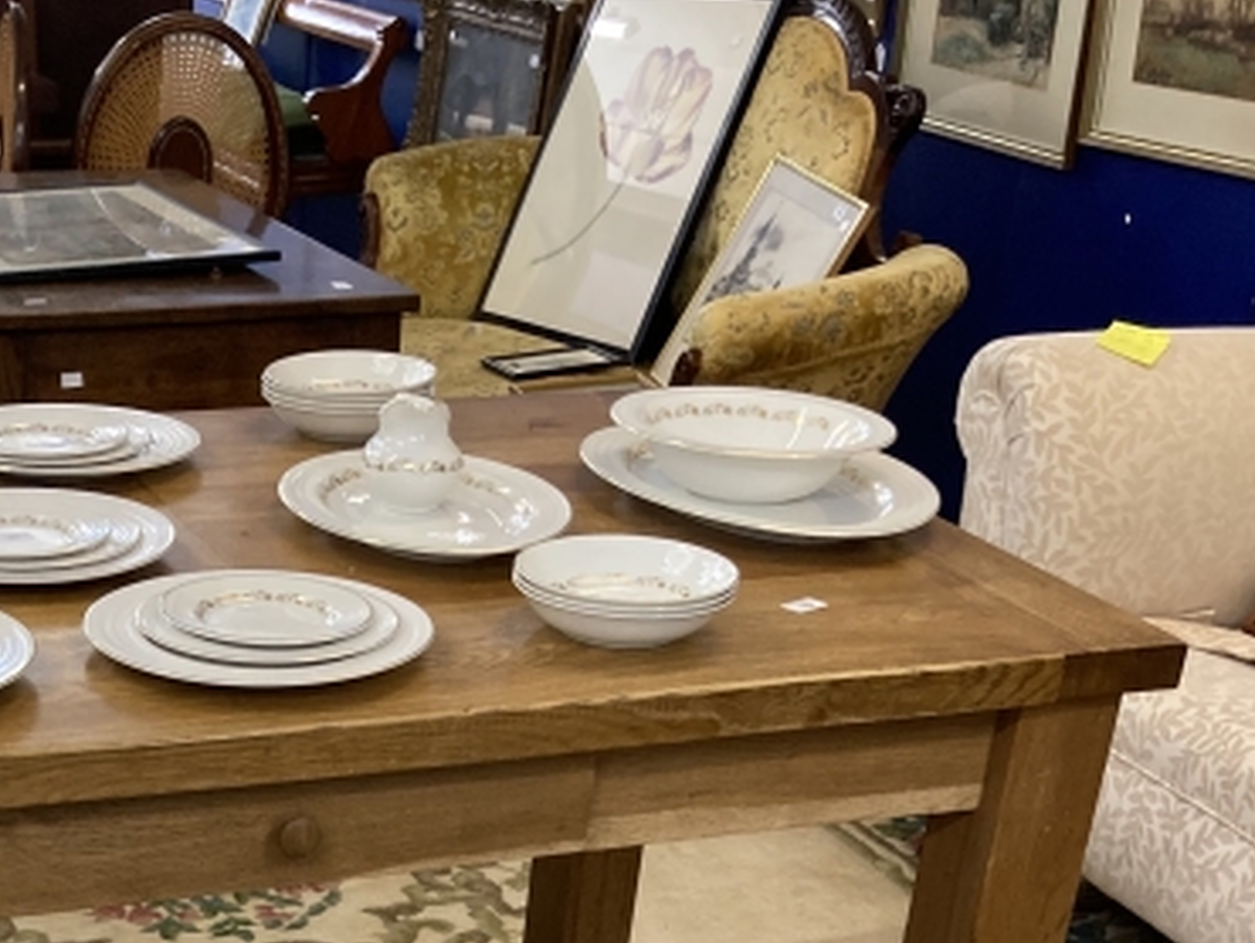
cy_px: 1330
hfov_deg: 30.8
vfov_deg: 21.1
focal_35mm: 61
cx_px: 239
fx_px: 2213
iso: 125
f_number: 1.8
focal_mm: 3.99
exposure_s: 1/50
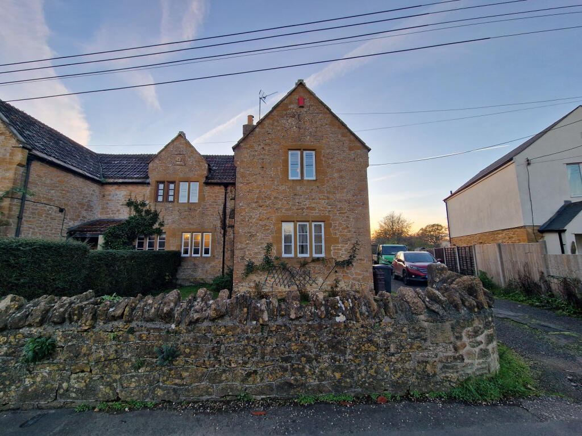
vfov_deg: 89.9
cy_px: 218
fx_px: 219
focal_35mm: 13
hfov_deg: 106.2
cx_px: 291
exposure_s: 1/124
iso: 50
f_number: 2.2
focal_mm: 2.2
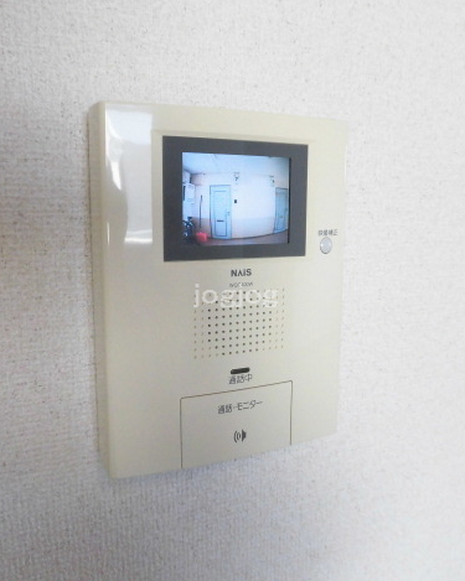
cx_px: 239
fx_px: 551
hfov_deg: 45.8
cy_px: 292
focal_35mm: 32
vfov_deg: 55.7
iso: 200
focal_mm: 4.3
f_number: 3.1
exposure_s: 1/60
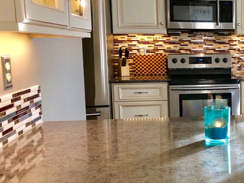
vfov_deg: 27.0
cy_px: 100
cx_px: 234
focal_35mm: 54
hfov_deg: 33.1
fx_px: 381
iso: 40
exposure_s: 1/24
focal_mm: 3.99
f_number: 1.8
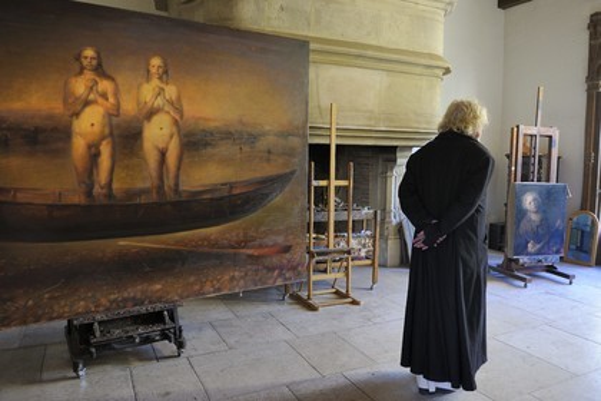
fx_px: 451
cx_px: 300
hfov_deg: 67.4
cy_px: 200
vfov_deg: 47.9
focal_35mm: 27
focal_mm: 27
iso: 1600
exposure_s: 1/100
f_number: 3.2
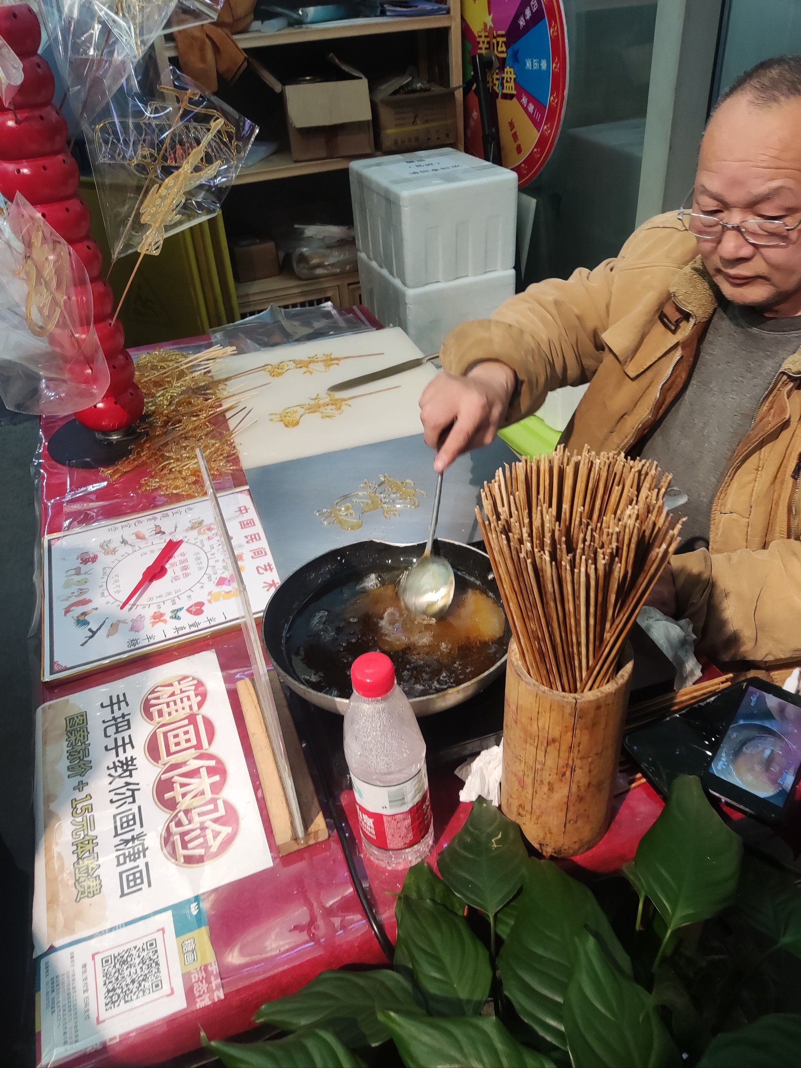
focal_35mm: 25
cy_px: 534
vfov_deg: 69.4
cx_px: 400
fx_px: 771
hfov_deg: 54.9
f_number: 1.79
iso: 213
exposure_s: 1/50
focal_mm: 4.71
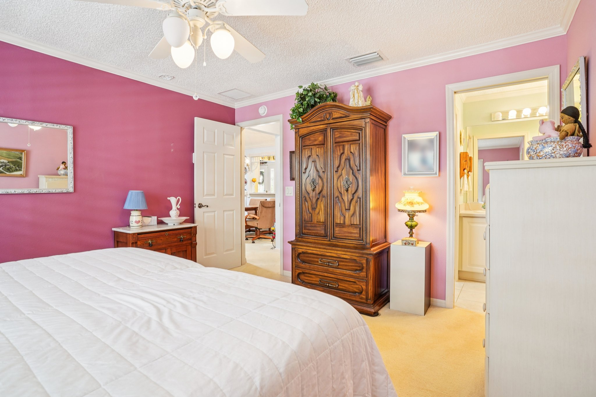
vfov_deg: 70.4
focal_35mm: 17
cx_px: 298
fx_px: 281
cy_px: 198
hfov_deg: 93.3
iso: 400
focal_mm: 17
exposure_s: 1/8
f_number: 8
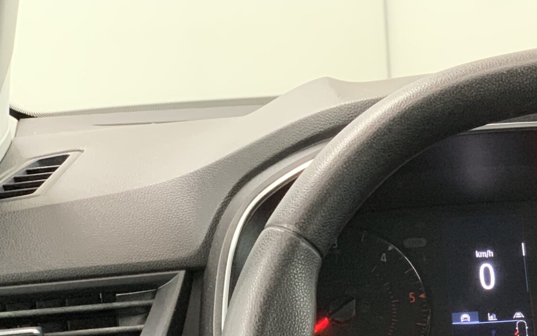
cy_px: 423
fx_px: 1830
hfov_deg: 16.3
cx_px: 562
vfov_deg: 10.3
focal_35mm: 125
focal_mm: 6
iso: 640
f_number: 2.4
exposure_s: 1/30
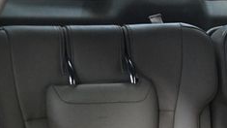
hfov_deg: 15.5
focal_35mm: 137
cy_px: 207
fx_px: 824
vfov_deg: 8.6
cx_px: 198
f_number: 3.8
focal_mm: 24
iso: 3200
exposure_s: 1/60
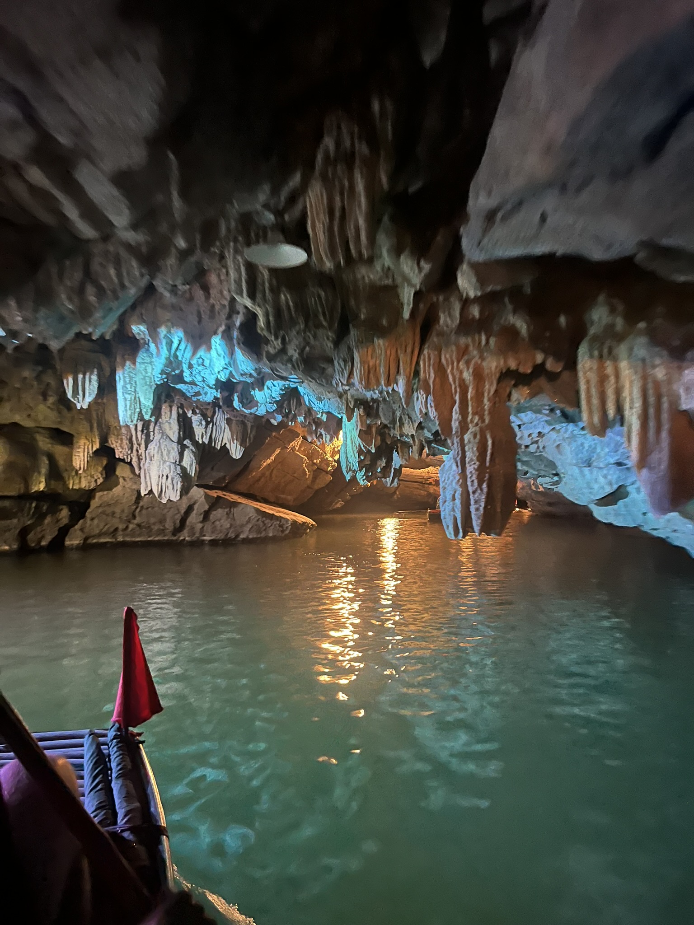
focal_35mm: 26
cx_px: 347
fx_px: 695
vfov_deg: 67.3
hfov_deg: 53.1
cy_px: 462
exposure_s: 1/15
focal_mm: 5.1
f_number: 1.6
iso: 1250
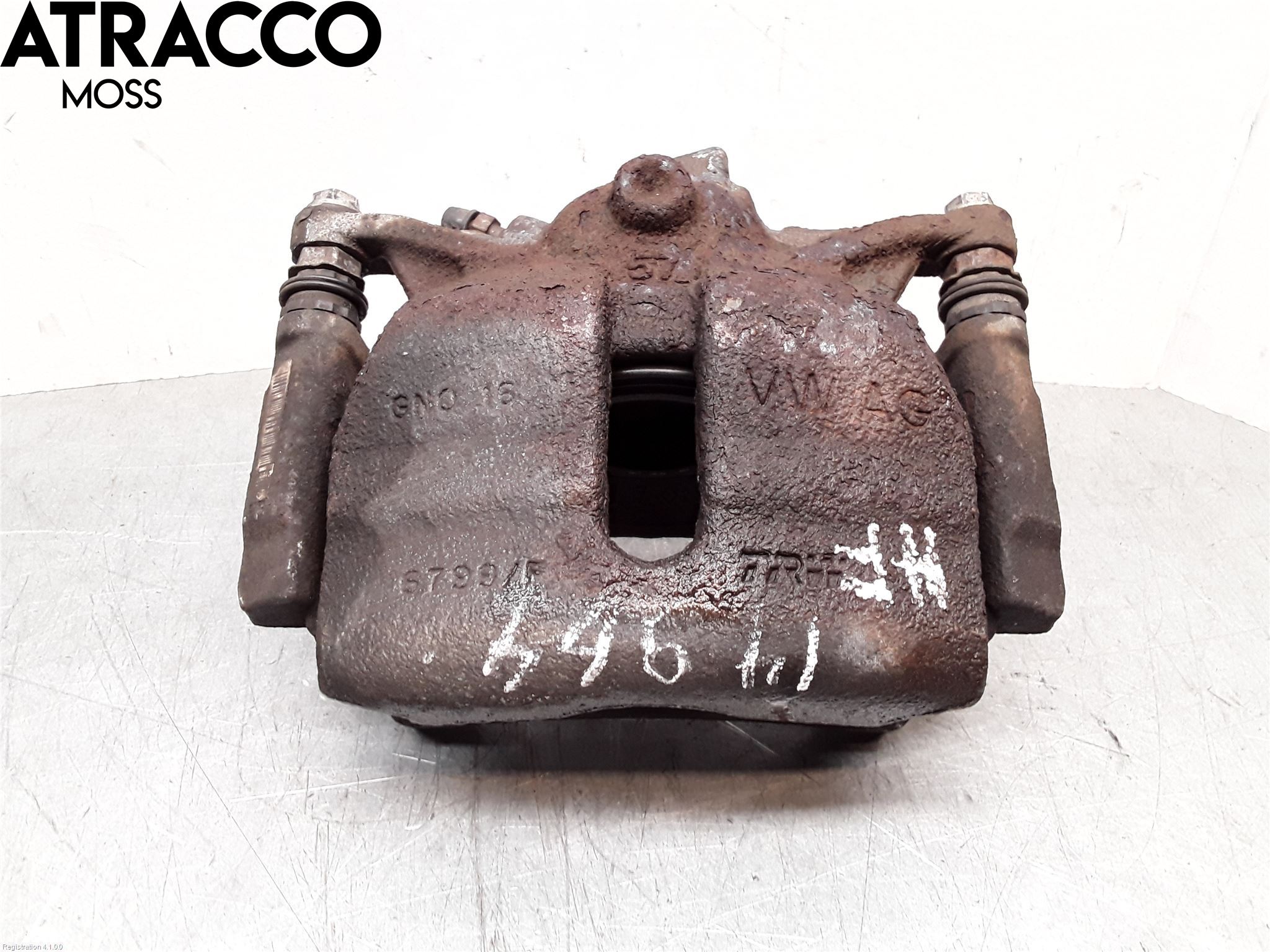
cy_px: 476
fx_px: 1027
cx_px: 635
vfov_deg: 49.7
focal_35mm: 28
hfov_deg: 63.4
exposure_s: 1/50
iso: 100
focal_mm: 2.91
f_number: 1.9
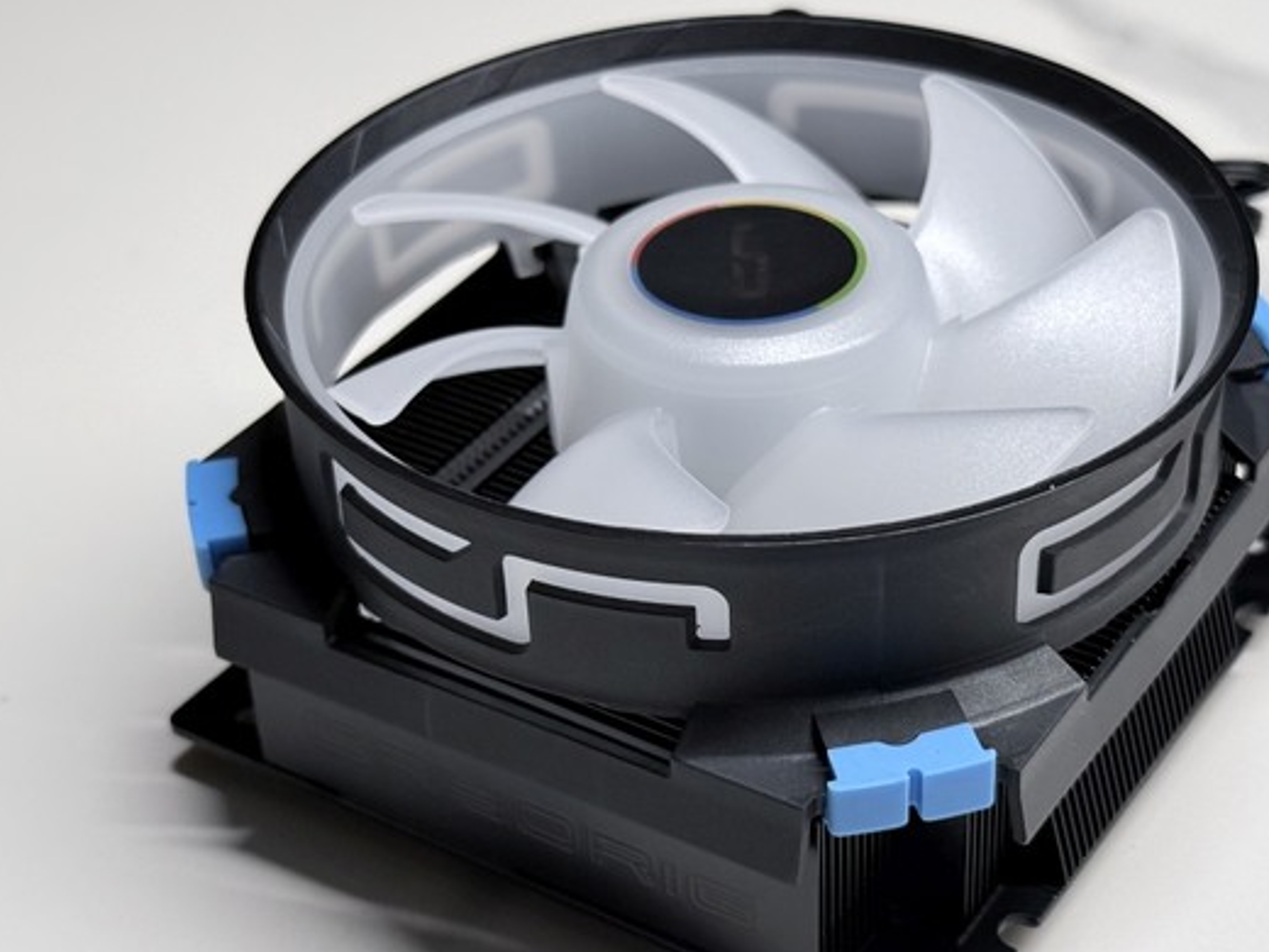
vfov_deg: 20.4
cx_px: 778
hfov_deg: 27.0
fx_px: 2639
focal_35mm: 72
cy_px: 497
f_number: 1.78
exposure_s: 1/120
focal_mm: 6.76
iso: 320
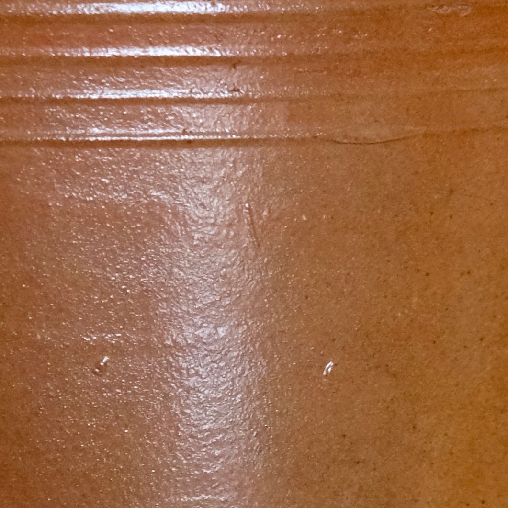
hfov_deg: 7.1
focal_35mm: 245
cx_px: 167
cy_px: 554
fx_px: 4068
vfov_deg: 7.1
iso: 2500
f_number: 4
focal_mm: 34.3
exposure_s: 1/60
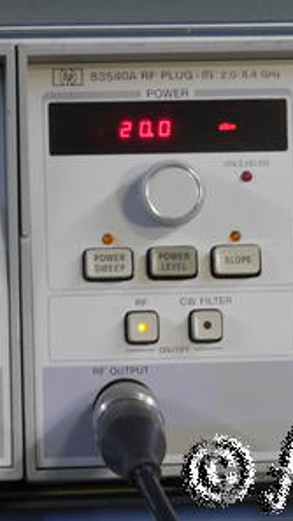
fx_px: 4131
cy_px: 261
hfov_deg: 4.1
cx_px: 258
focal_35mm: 299
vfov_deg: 7.2
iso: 800
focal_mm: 102
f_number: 22
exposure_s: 1/2
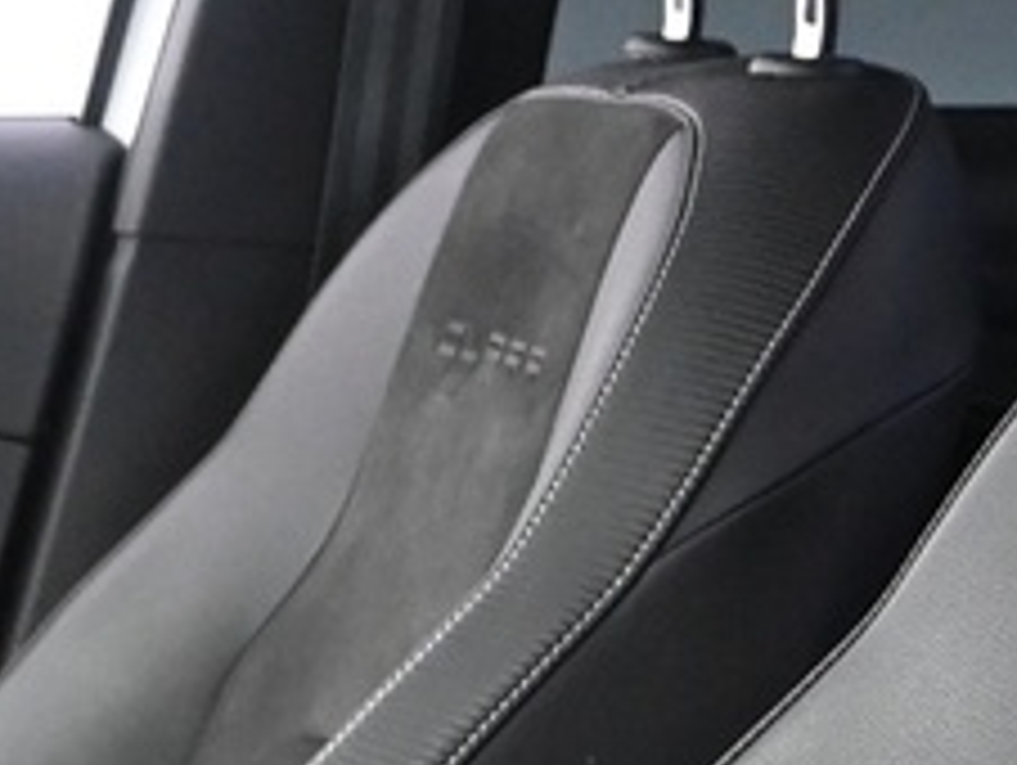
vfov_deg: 8.0
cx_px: 153
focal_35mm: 181
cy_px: 1269
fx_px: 5315
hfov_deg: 10.9
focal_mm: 17.5
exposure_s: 1/40
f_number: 3.5
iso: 2500
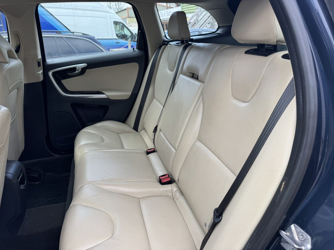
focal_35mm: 24
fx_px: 232
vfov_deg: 56.8
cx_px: 167
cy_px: 125
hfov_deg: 71.6
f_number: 1.78
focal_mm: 6.76
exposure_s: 1/362
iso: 80
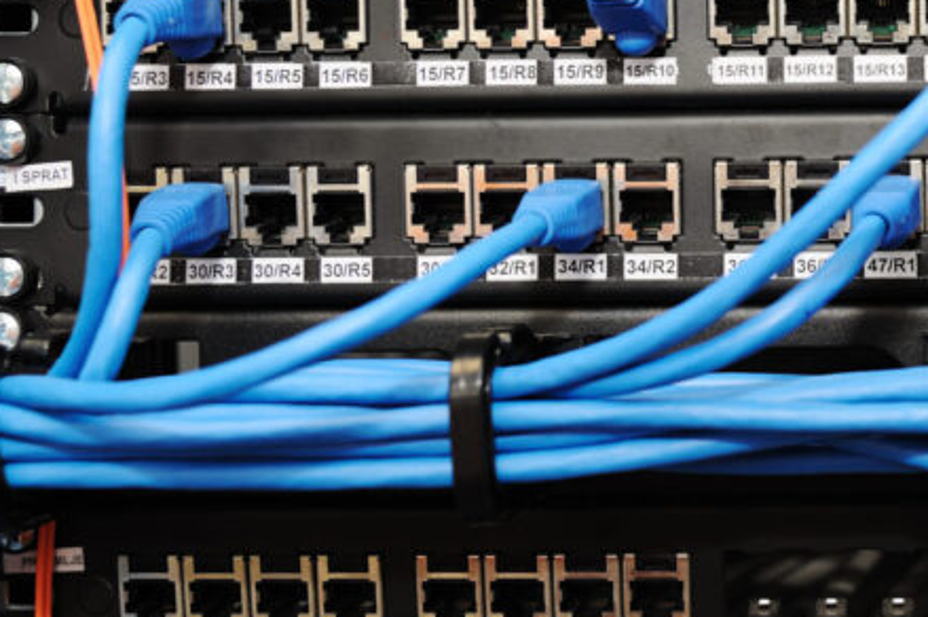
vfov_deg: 23.9
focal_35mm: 56
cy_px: 151
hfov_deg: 33.4
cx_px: 867
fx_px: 1442
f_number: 3.5
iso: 200
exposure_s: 1/100
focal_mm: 24
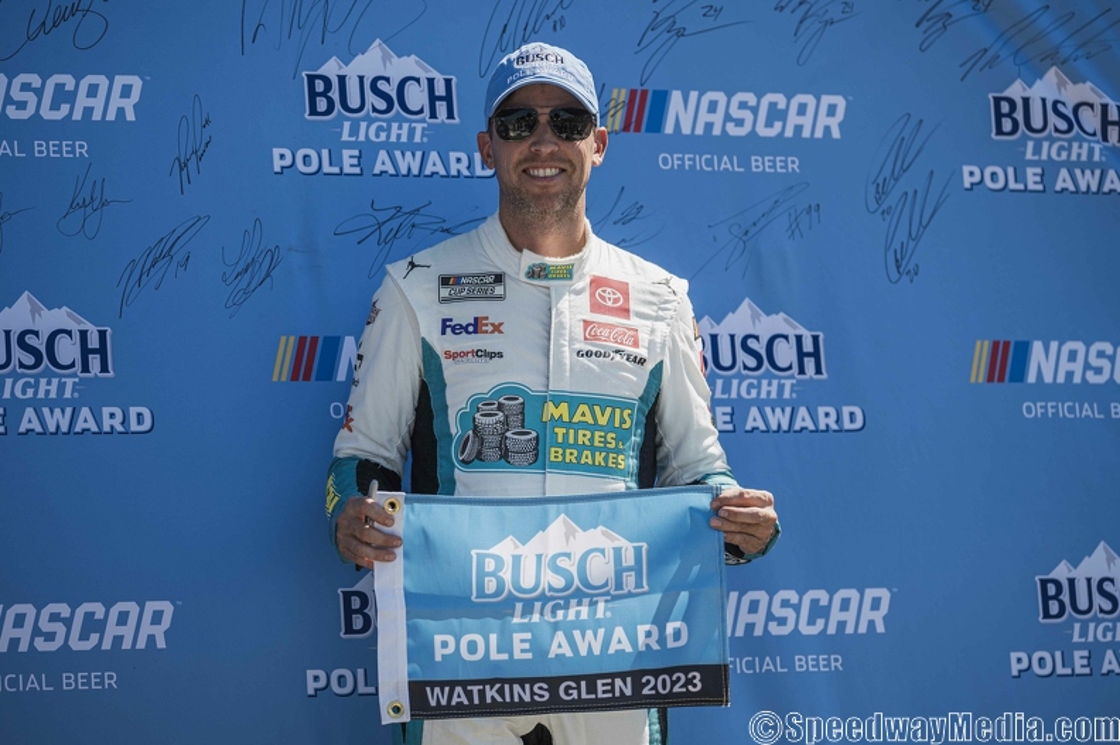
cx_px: 560
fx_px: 4353
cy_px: 372
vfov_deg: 9.8
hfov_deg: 14.7
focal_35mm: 140
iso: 100
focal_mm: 140
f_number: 2.8
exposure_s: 1/1600
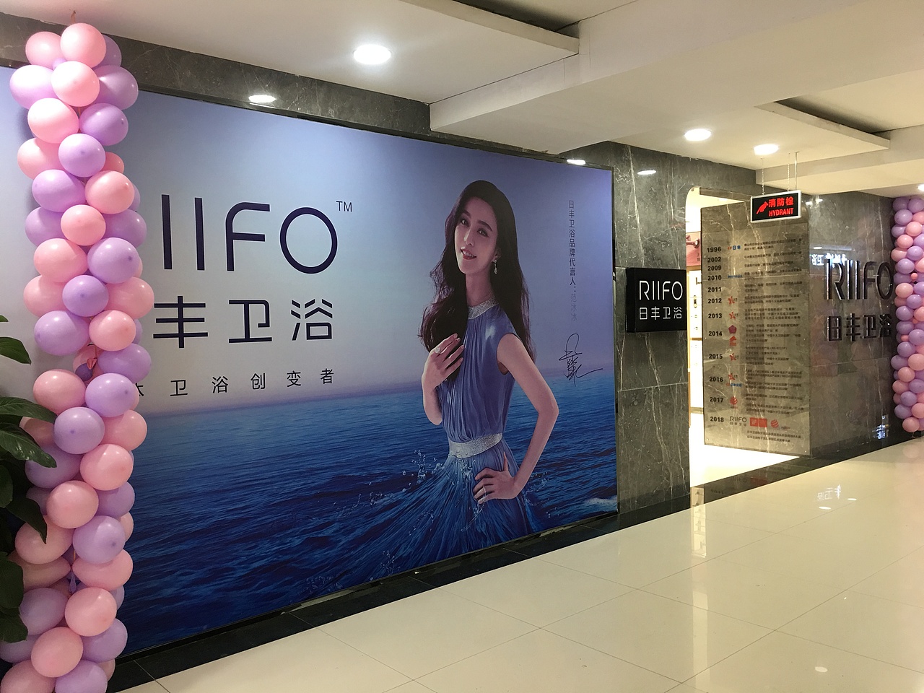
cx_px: 462
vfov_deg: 48.2
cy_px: 346
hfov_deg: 61.7
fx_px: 774
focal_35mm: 29
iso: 50
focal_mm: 4.15
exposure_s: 1/17
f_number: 2.2
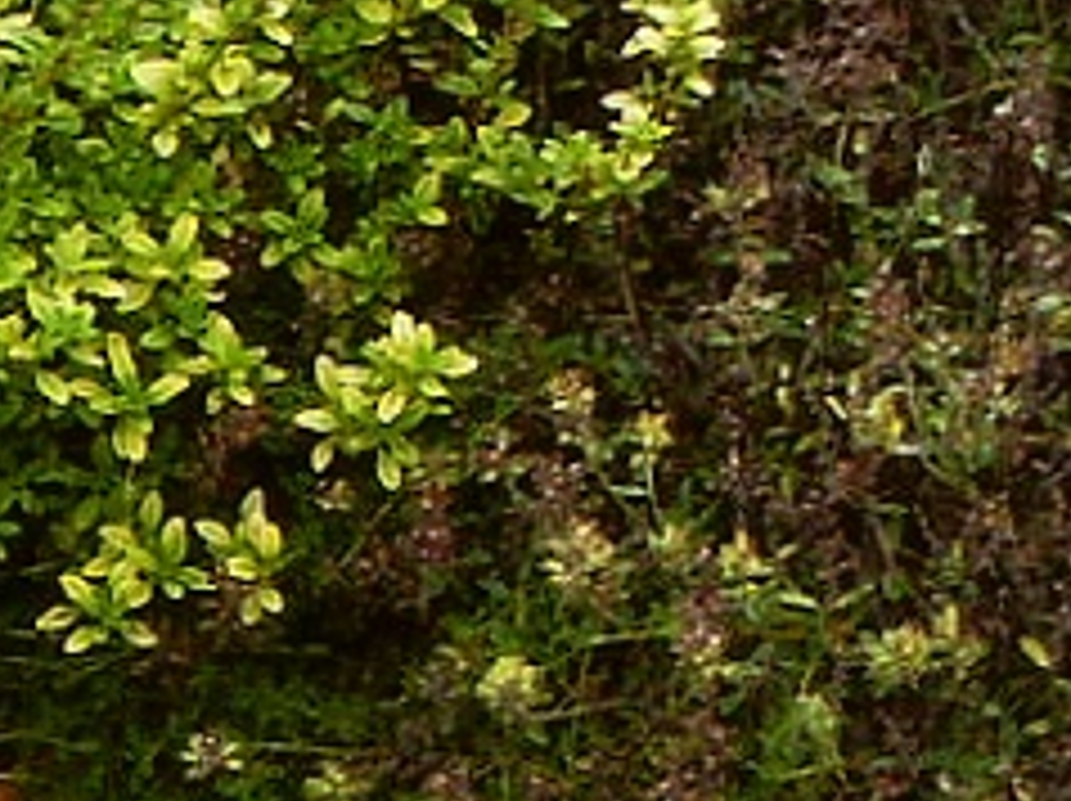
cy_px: 490
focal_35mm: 164
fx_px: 5069
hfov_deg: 10.9
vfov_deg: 9.0
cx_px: -1161
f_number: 3
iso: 64
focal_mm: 8.13
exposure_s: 1/90
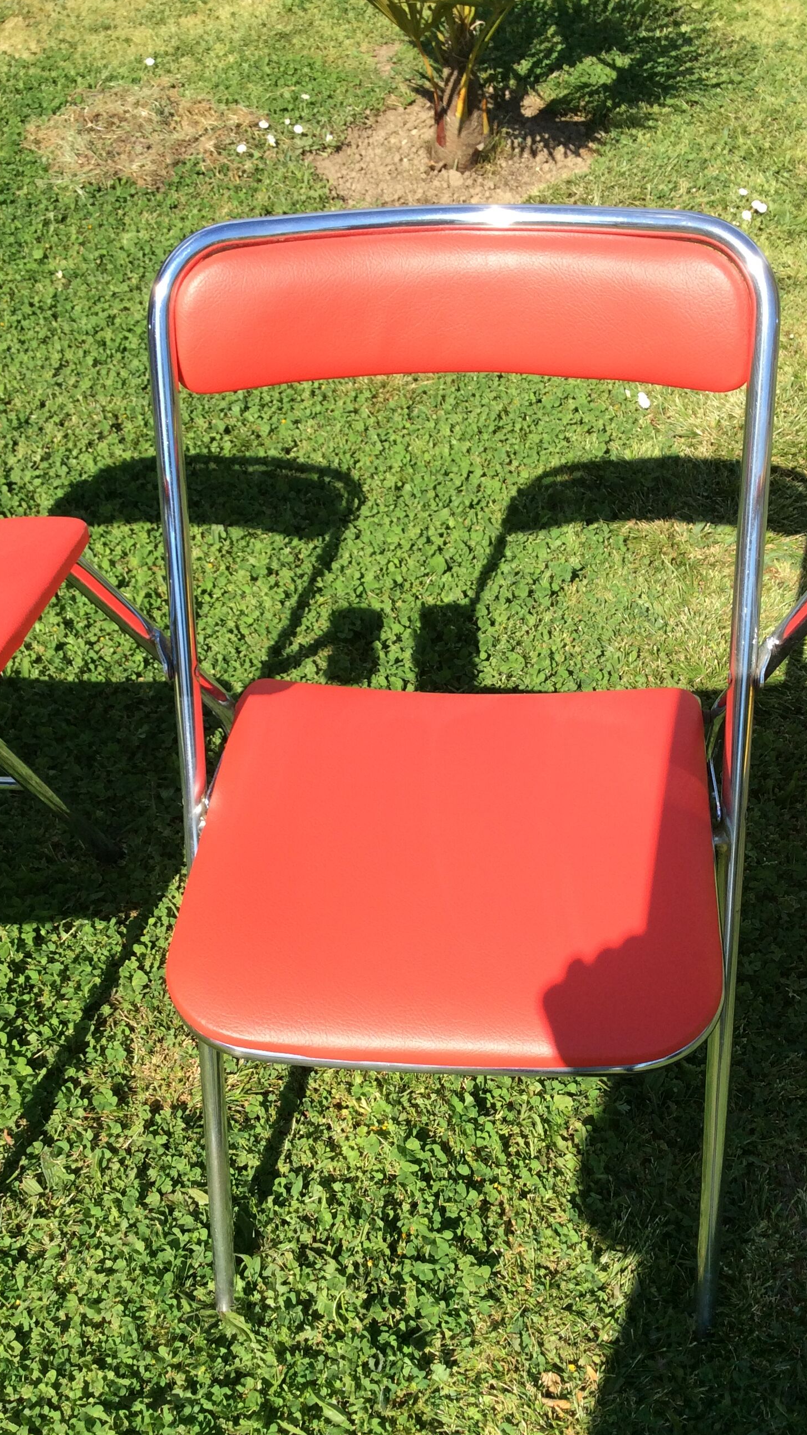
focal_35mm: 35
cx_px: 444
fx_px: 1332
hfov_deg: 33.7
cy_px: 719
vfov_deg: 56.6
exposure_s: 1/867
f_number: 2.4
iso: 32
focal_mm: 3.3
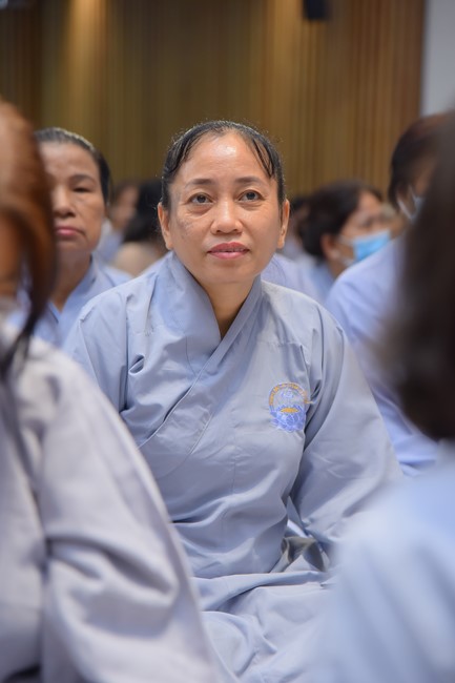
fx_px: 2276
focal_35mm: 120
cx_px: 228
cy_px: 342
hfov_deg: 11.4
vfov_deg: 17.1
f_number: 5
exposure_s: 1/125
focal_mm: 120
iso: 1250
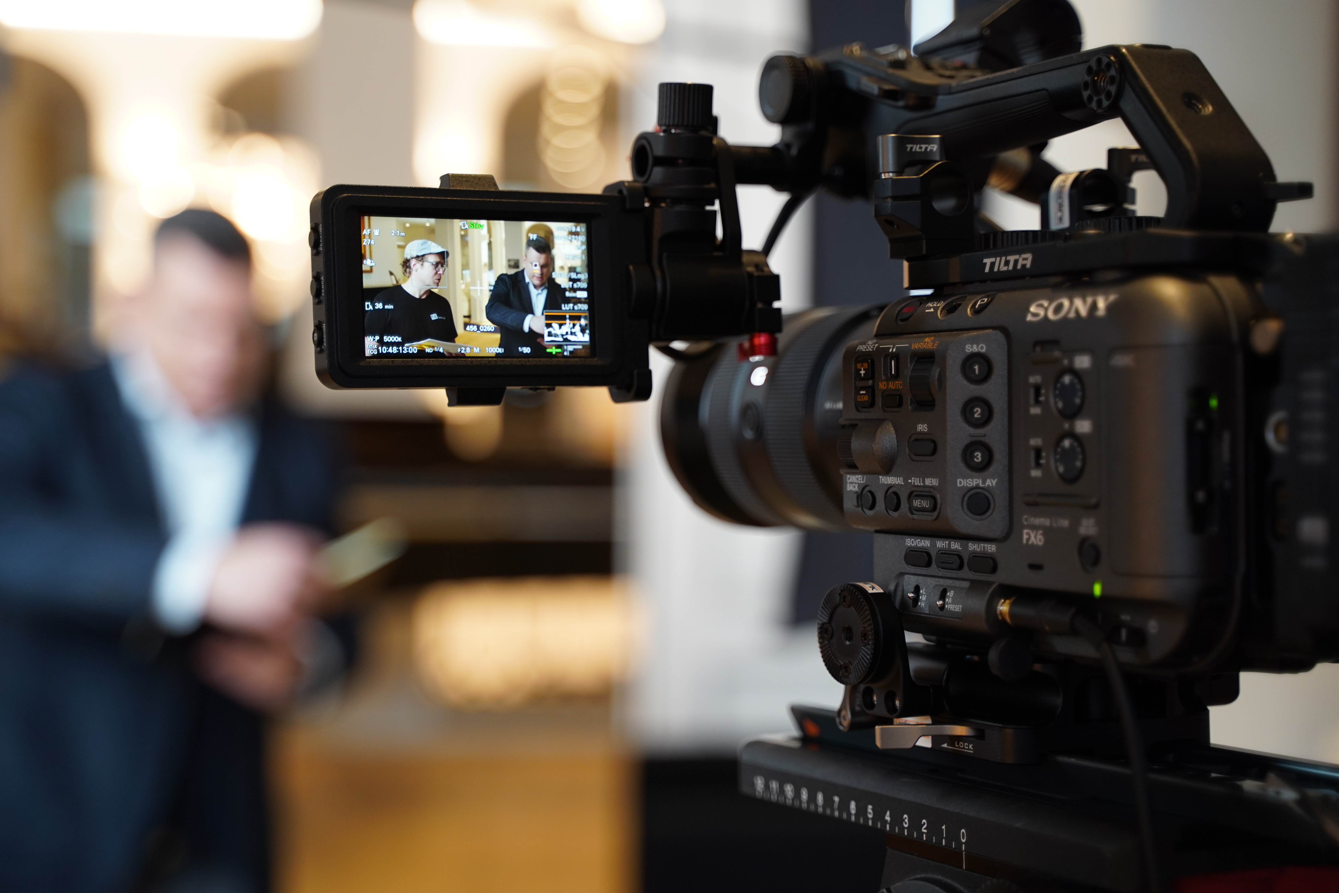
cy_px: 446
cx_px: 670
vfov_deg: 23.8
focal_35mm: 57
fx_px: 2120
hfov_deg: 35.1
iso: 1250
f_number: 2.8
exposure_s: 1/125
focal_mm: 57
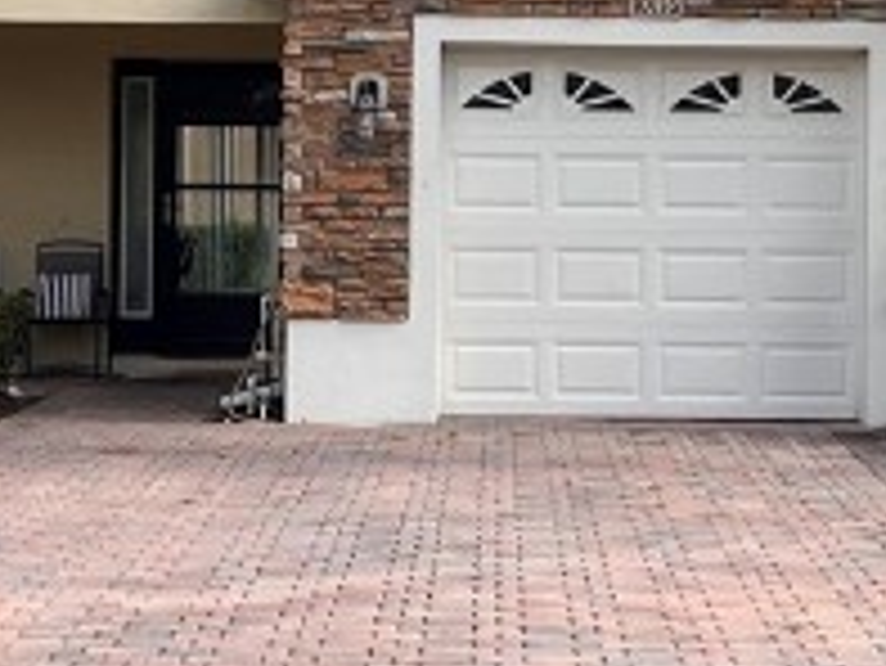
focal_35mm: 135
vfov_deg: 11.0
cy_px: 180
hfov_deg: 14.6
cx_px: 531
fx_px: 3457
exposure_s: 1/2208
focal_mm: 5.7
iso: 50
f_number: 1.5
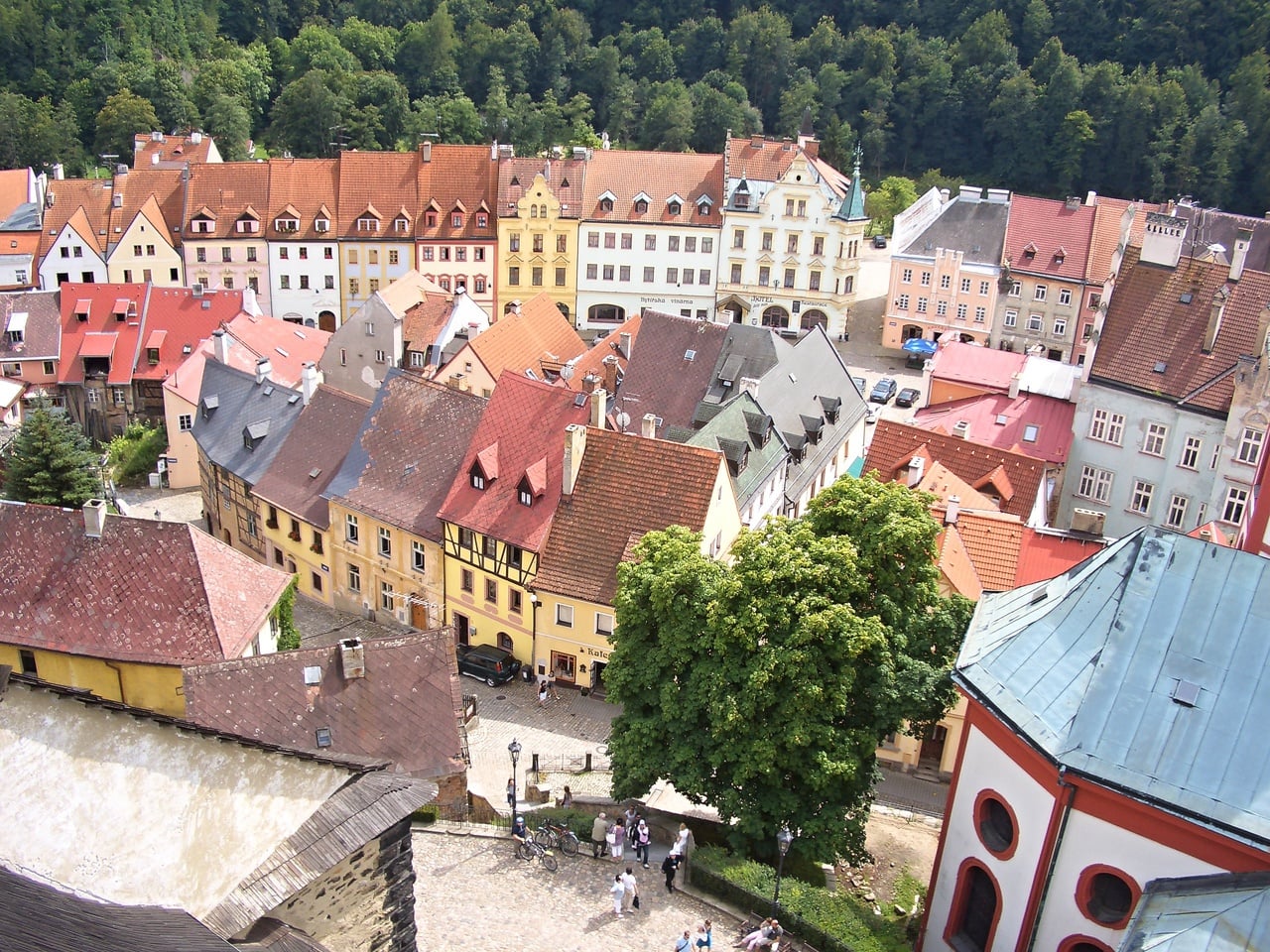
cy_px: 476
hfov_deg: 52.6
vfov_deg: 40.7
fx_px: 1284
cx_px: 635
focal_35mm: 35
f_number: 4.3
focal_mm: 5.8
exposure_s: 1/200
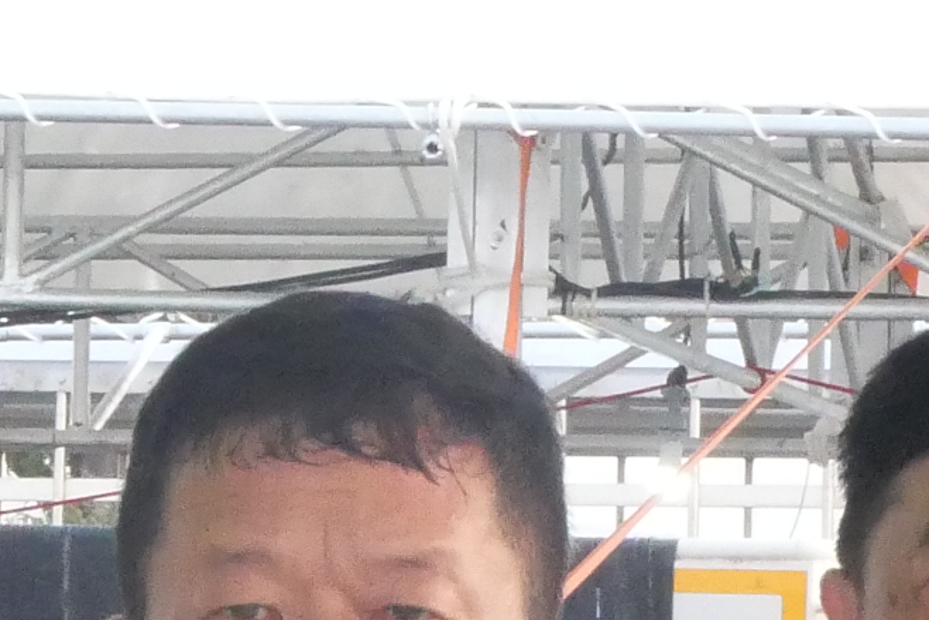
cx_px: -329
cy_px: 579
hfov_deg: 2.9
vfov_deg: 2.0
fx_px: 18067
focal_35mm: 700
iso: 4000
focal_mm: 60
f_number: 16
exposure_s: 1/200
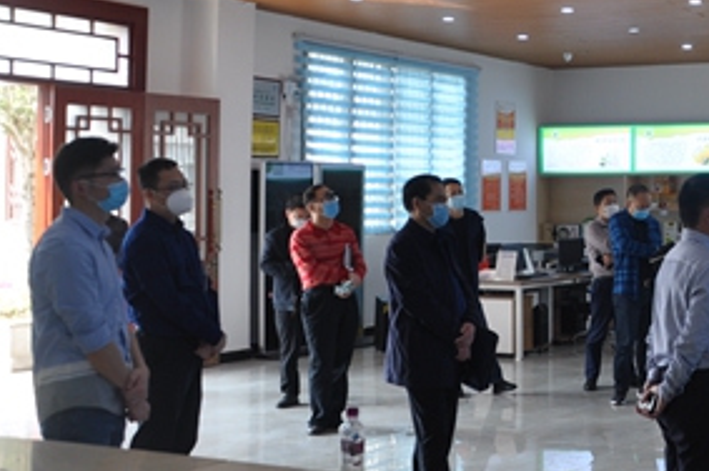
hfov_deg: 29.4
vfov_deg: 22.0
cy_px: 129
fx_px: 1200
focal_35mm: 61
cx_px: 799
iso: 200
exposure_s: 1/60
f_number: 4
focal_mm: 18
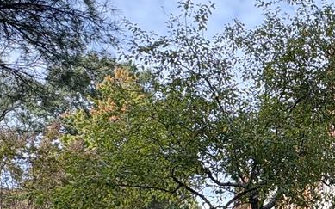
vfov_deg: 23.0
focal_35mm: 55
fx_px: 502
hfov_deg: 31.1
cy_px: 184
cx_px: 400
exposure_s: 1/440
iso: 64
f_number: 2.2
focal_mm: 2.22
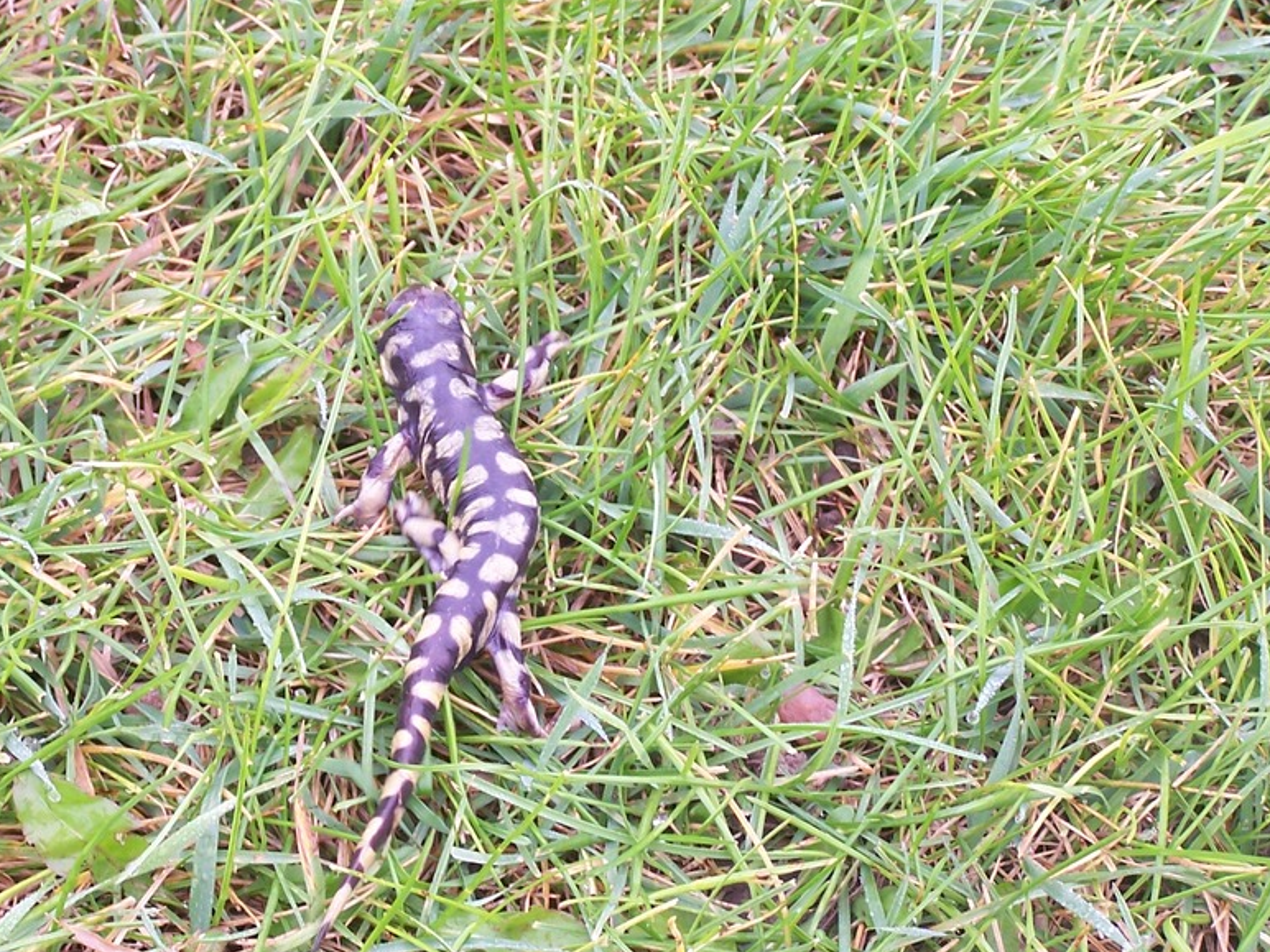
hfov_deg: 14.5
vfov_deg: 10.9
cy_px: 552
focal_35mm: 136
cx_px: 521
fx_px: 4990
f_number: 3.2
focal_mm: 17.5
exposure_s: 1/60
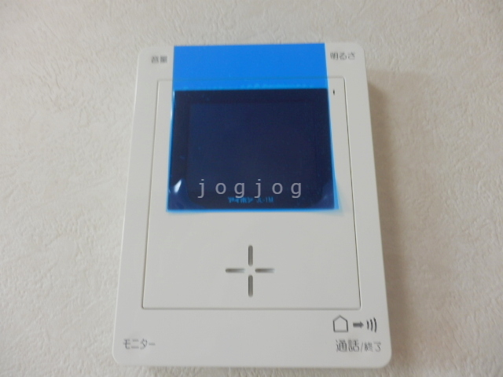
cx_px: 252
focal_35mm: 24
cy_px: 188
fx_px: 349
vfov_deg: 56.8
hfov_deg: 71.6
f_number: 3
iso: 100
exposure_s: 1/30
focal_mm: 4.2
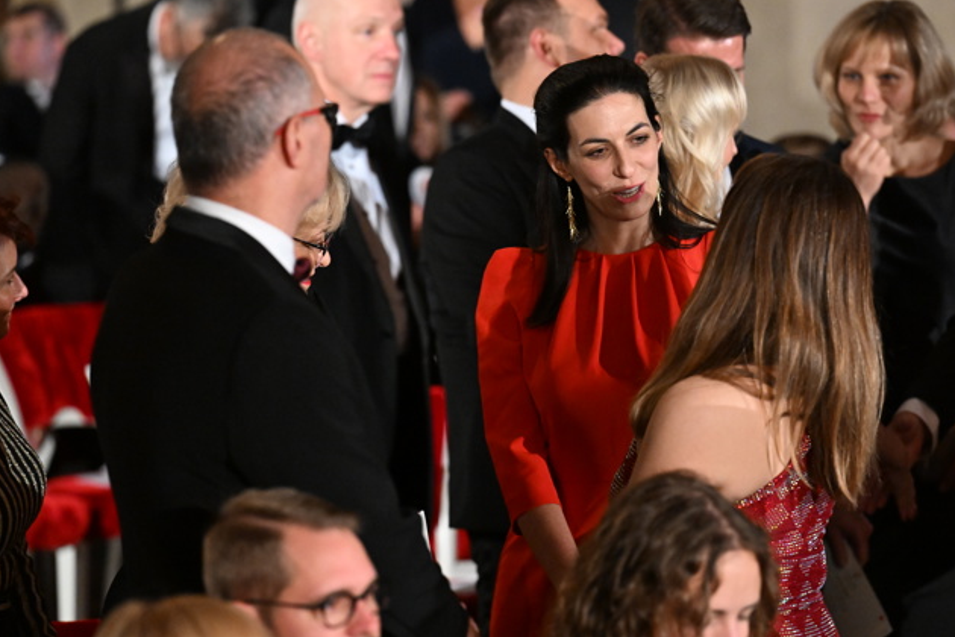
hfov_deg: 9.4
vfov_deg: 6.3
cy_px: 290
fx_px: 5809
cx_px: 500
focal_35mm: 219
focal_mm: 200
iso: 8000
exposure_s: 1/250
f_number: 4
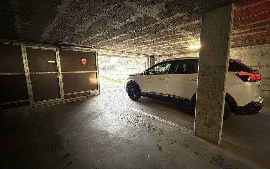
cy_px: 86
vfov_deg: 74.8
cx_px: 136
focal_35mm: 15
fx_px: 110
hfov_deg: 101.5
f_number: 2.2
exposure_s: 1/50
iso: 800
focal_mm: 2.22
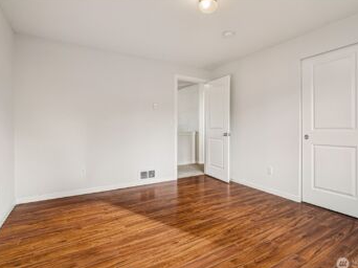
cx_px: 187
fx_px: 186
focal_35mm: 18
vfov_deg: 71.5
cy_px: 133
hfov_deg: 87.7
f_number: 8
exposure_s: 1/80
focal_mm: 16
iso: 1600
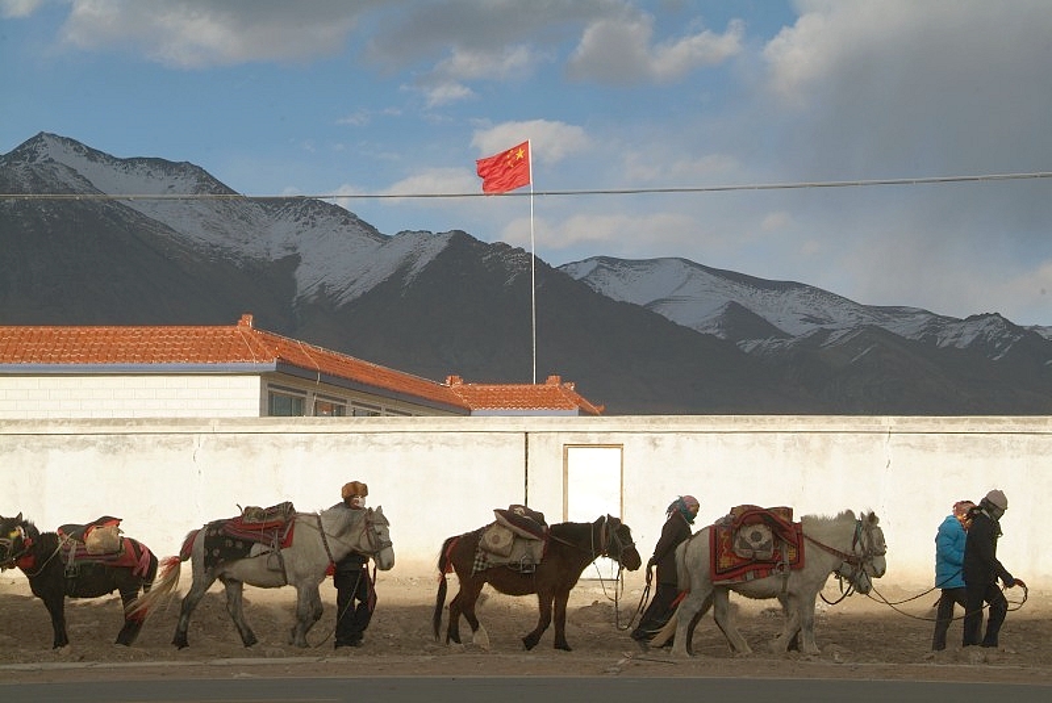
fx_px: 2428
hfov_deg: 24.5
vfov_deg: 16.5
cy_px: 352
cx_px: 526
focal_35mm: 83
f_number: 9.5
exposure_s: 1/350
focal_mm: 55
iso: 200
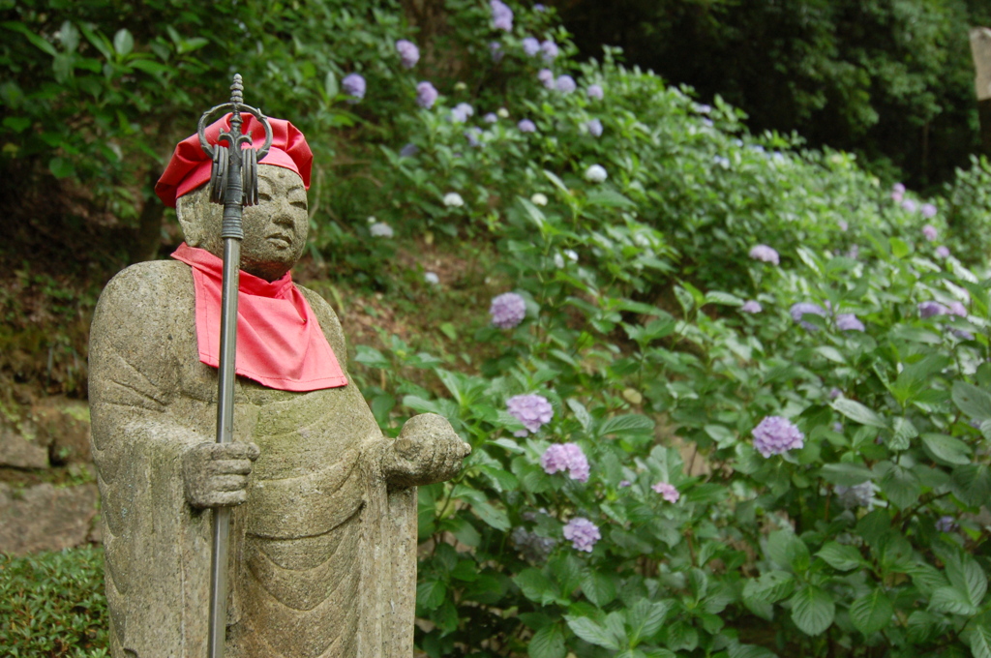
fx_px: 990
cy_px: 329
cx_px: 496
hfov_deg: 53.2
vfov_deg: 36.8
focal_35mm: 36
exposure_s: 1/160
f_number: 4
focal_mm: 24
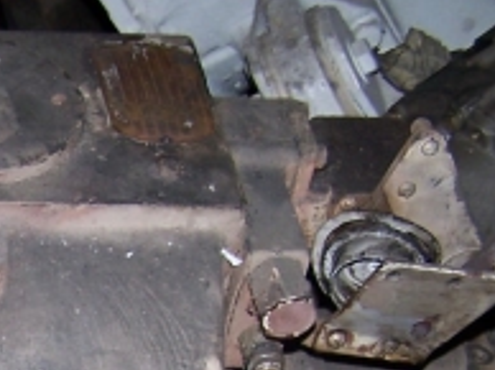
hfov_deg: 16.4
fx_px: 1614
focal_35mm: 113
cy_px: 508
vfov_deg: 12.6
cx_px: -158
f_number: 2.8
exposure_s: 1/60
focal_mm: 6.3
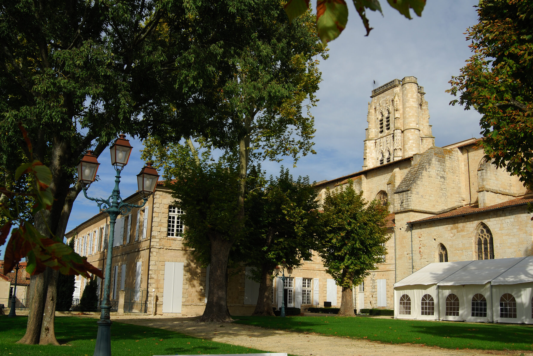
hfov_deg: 53.1
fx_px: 534
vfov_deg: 37.0
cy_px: 178
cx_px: 266
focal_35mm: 36
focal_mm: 24
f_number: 8
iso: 100
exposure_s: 1/160
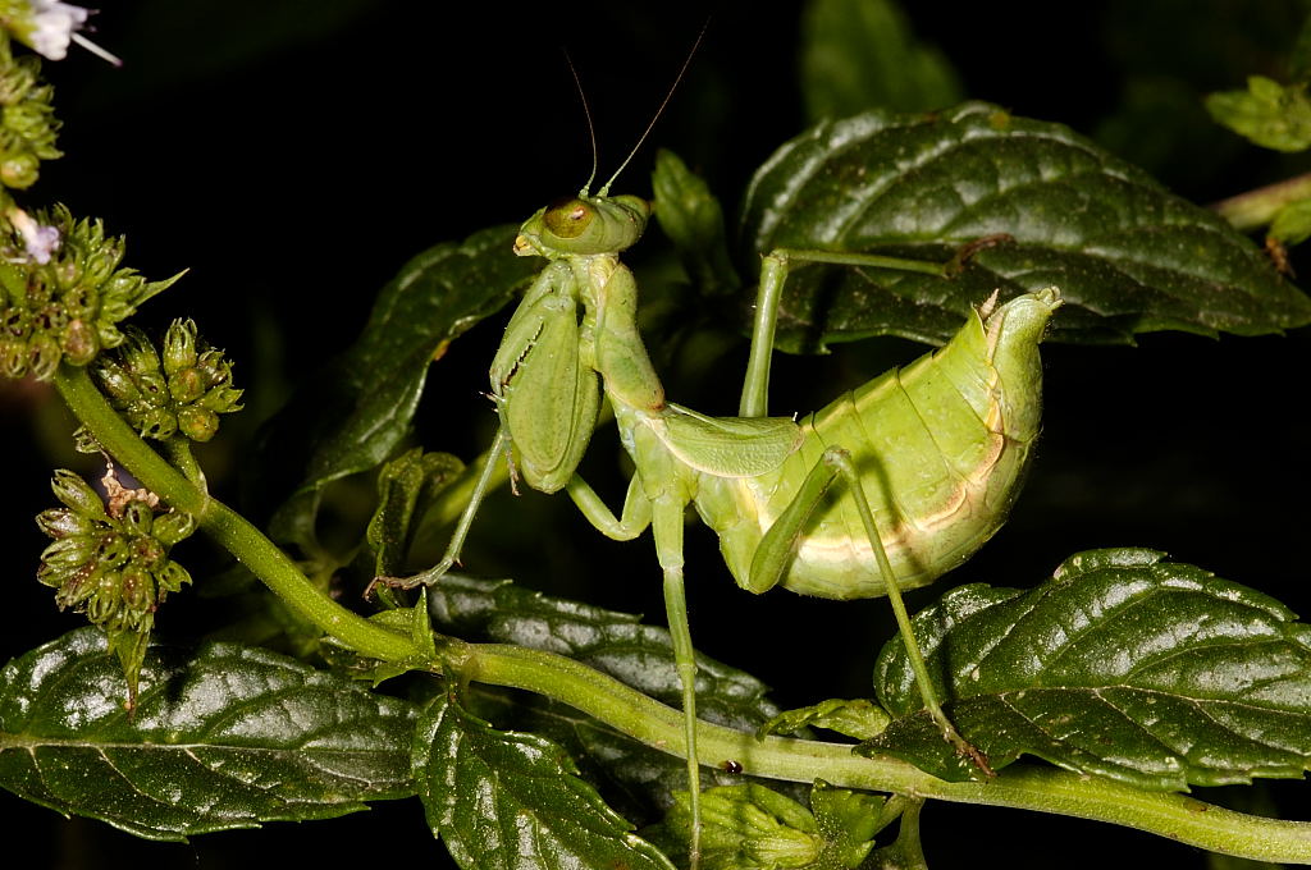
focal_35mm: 158
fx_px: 5728
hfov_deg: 13.1
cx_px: 656
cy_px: 435
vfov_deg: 8.7
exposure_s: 1/250
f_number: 32
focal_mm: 105
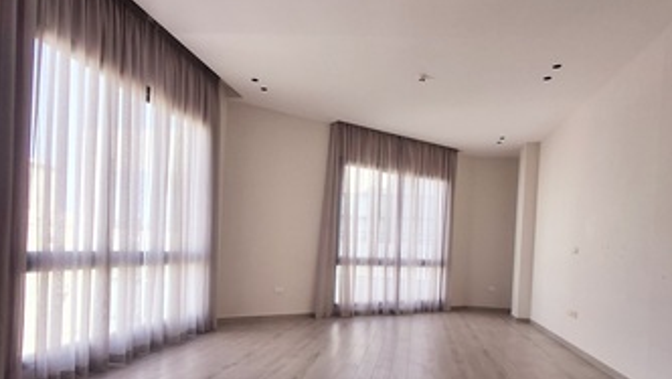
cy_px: 242
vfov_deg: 47.2
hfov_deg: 76.3
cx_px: 329
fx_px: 428
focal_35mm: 24
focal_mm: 1.64
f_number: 2.2
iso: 50
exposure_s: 1/100
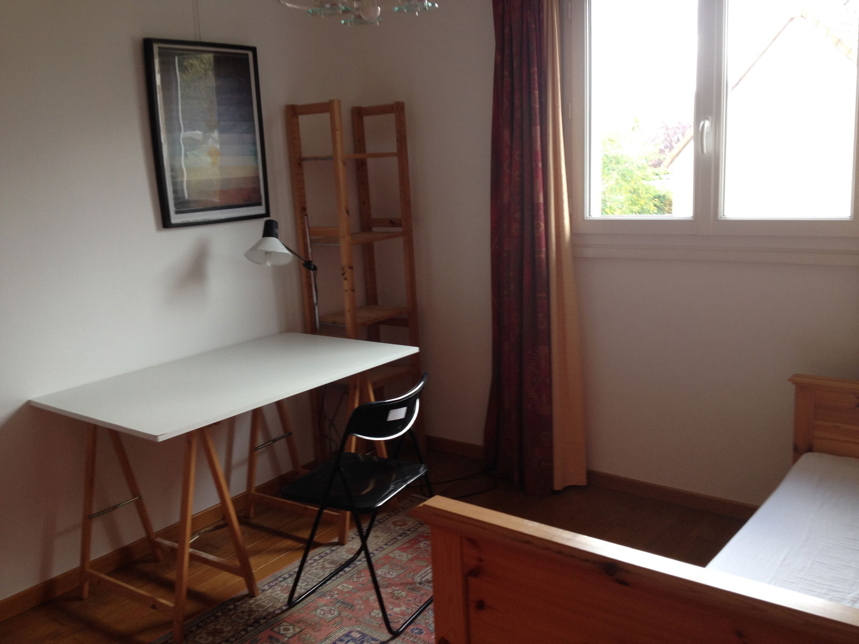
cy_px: 322
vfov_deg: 40.7
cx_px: 430
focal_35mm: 35
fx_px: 869
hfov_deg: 52.6
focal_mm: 4.28
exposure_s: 1/30
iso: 50
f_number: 2.4
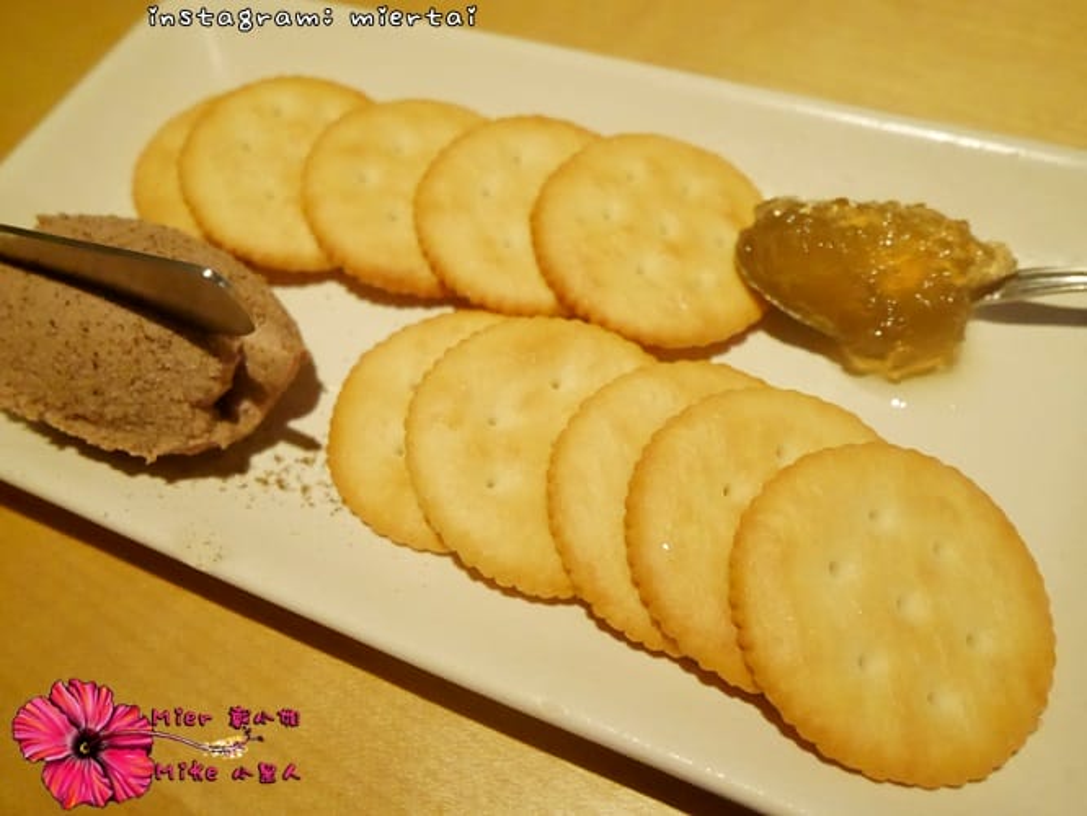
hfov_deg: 56.8
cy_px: 408
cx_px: 544
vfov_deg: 44.2
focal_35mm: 32
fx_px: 1005
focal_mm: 16
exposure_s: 1/60
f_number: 3.9
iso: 6400
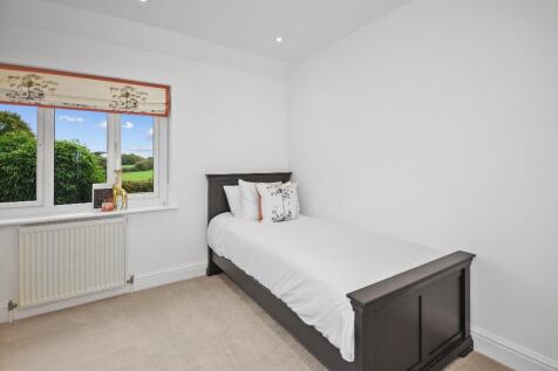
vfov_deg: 77.3
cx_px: 279
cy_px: 186
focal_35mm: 15
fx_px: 232
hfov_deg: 100.4
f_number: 4
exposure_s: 1/4
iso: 100
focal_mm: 10
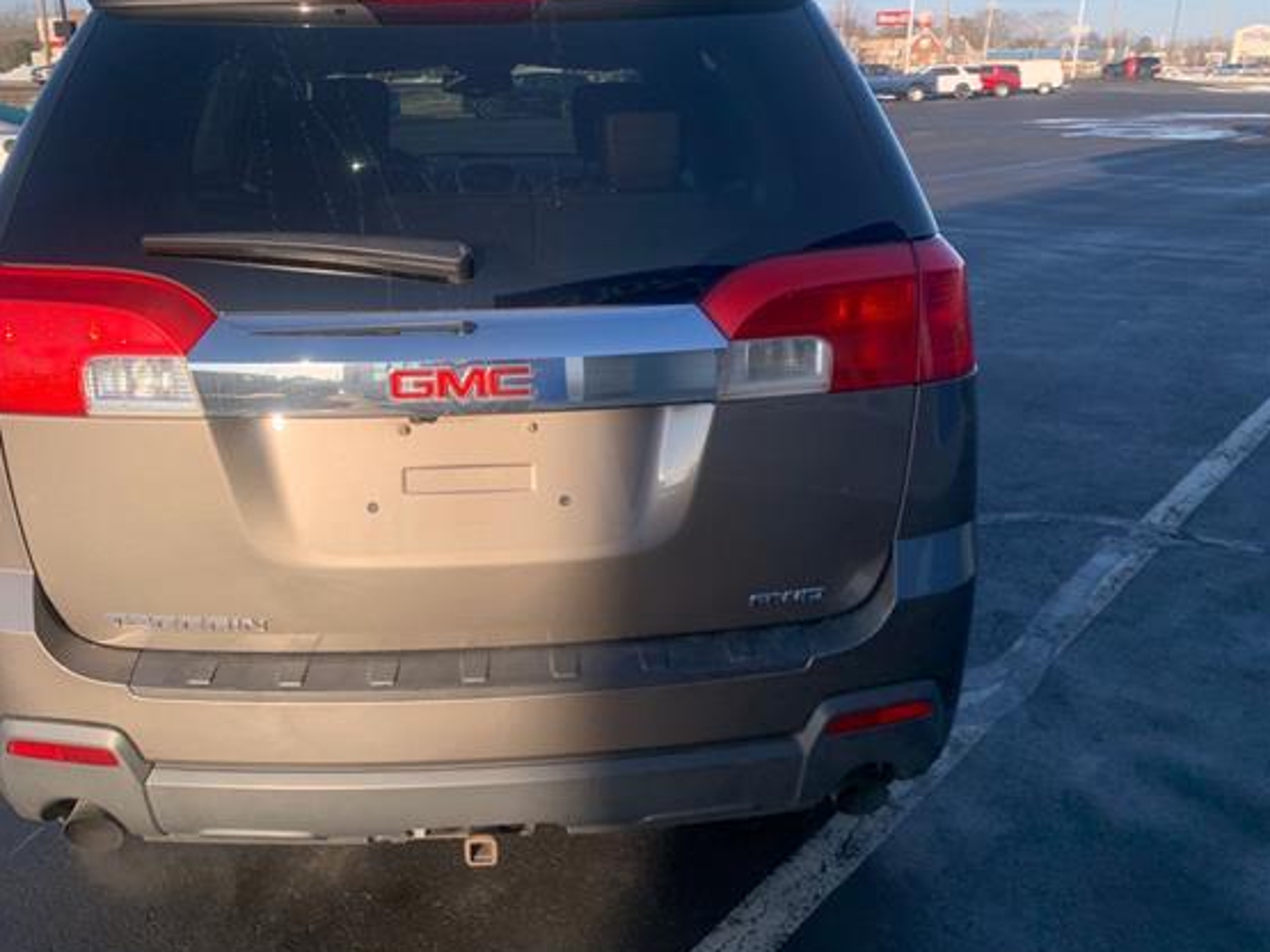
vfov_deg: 46.8
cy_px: 467
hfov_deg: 59.7
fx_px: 1100
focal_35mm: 30
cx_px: 547
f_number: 1.8
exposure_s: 1/1585
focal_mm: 4.25
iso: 25
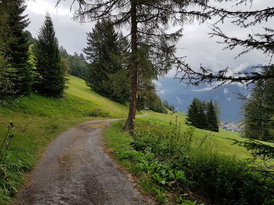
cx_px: 137
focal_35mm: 26
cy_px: 102
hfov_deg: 67.3
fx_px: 206
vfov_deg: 53.1
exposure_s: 1/1492
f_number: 1.7
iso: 50
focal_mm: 4.2
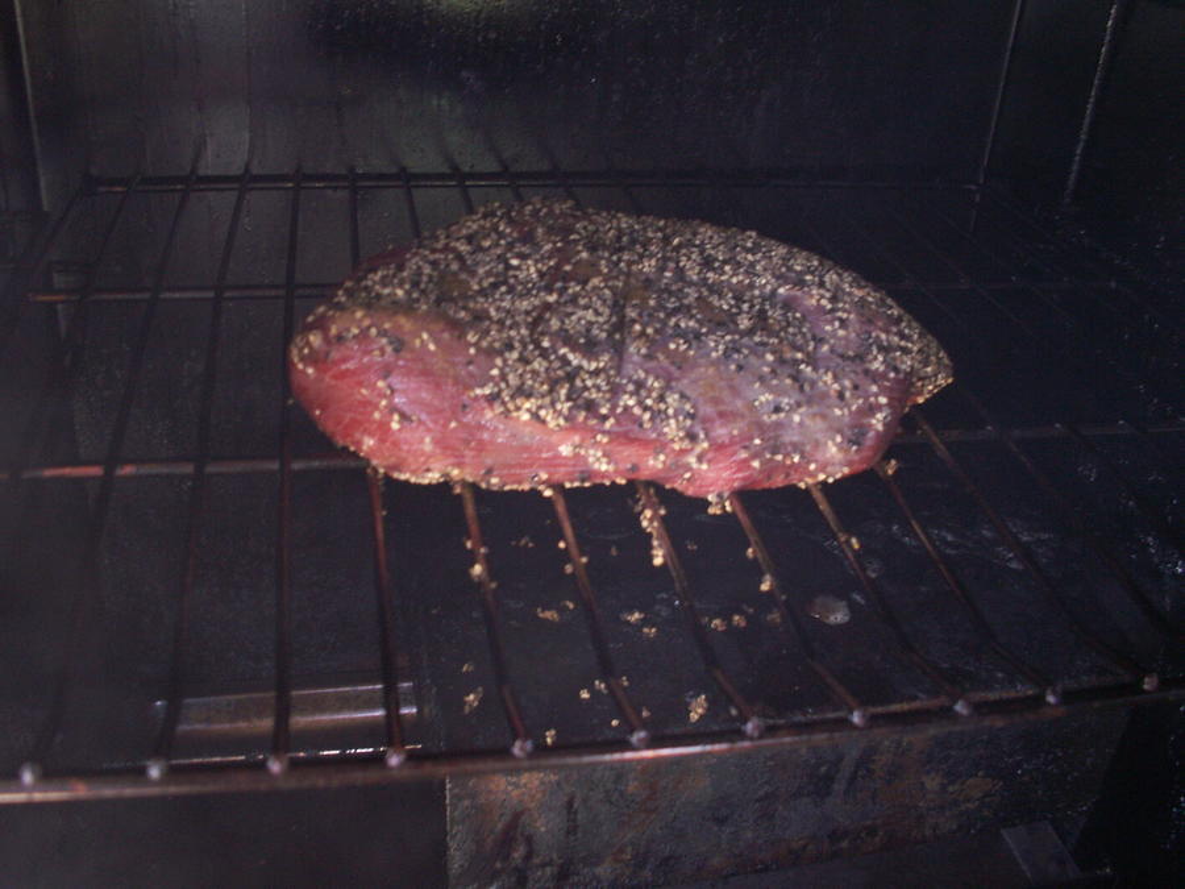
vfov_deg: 40.7
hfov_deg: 52.6
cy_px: 444
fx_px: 1198
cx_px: 592
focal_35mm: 35
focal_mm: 5.86
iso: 125
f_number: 2.8
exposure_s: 1/40
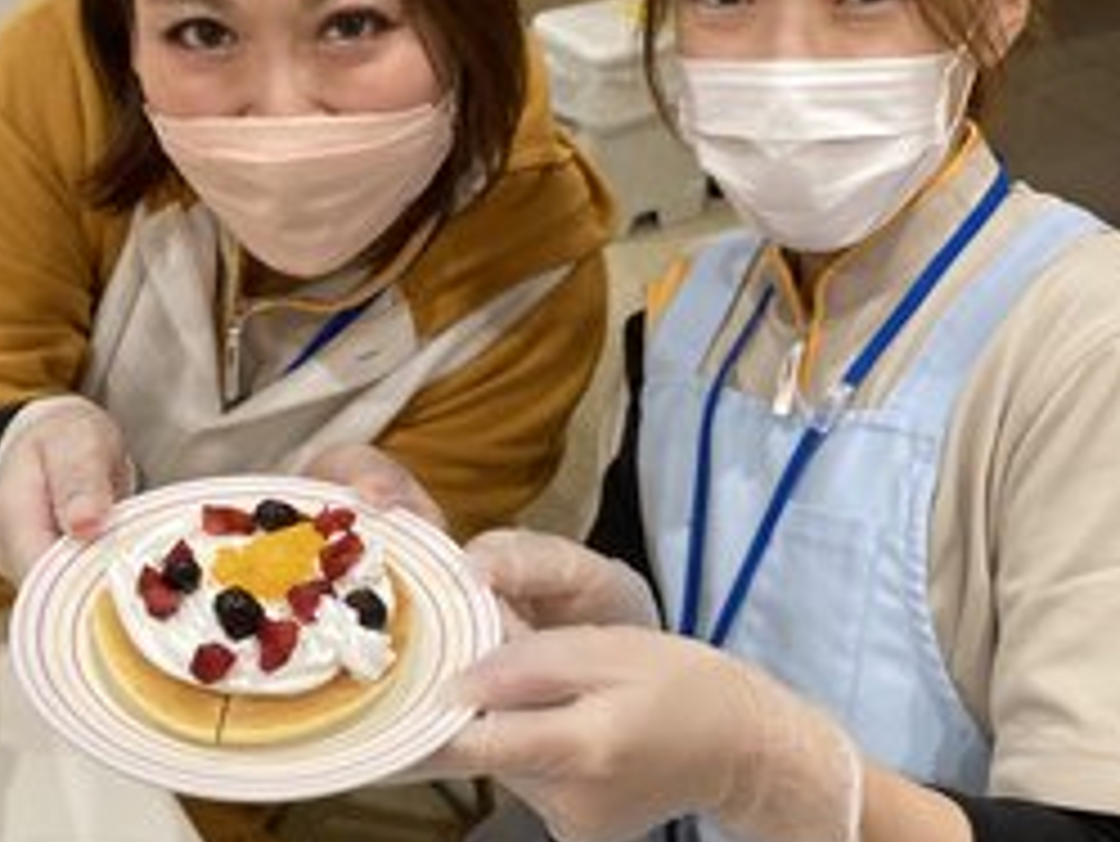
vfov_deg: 32.2
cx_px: 468
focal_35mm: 45
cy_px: 419
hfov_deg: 41.9
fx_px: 1457
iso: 160
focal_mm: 3.99
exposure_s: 1/60
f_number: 1.8
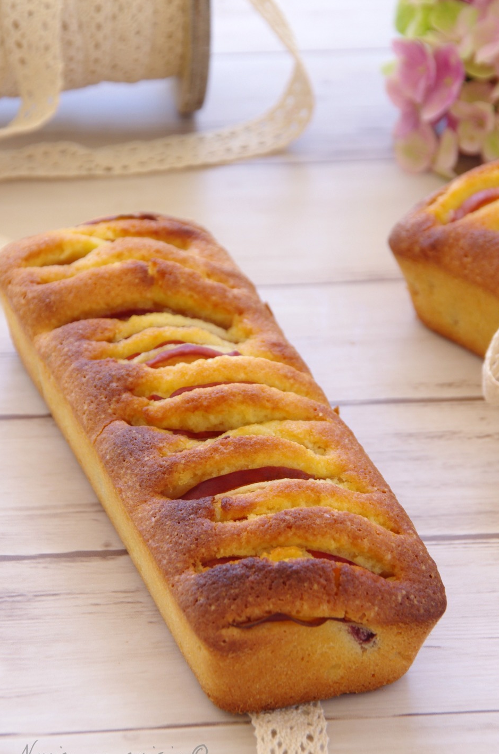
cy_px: 364
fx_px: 4240
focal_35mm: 203
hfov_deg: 6.7
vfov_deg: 10.2
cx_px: 268
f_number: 10
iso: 400
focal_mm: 120
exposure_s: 1/60
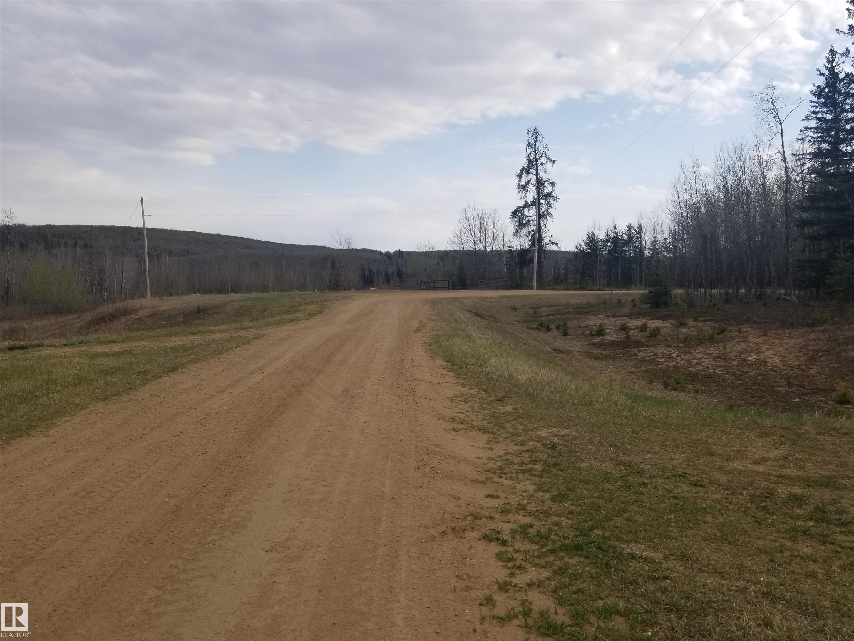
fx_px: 641
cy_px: 320
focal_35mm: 26
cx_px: 427
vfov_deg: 53.1
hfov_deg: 67.3
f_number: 1.7
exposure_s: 1/1845
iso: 50
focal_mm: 4.3
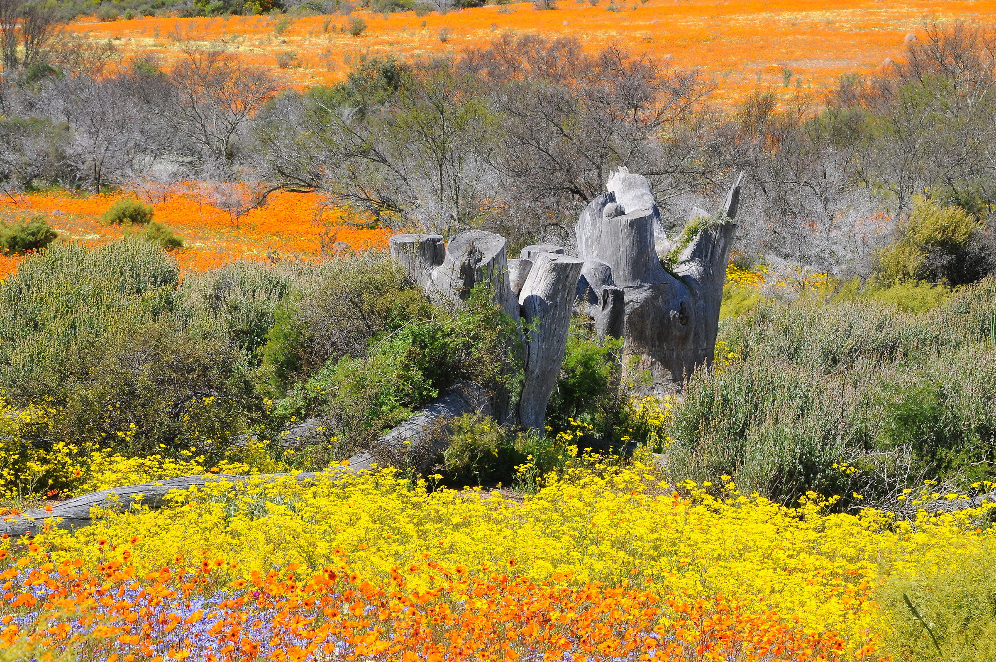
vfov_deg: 11.7
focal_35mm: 117
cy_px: 331
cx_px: 498
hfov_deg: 17.5
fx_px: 3233
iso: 400
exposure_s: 1/200
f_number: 16
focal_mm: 78
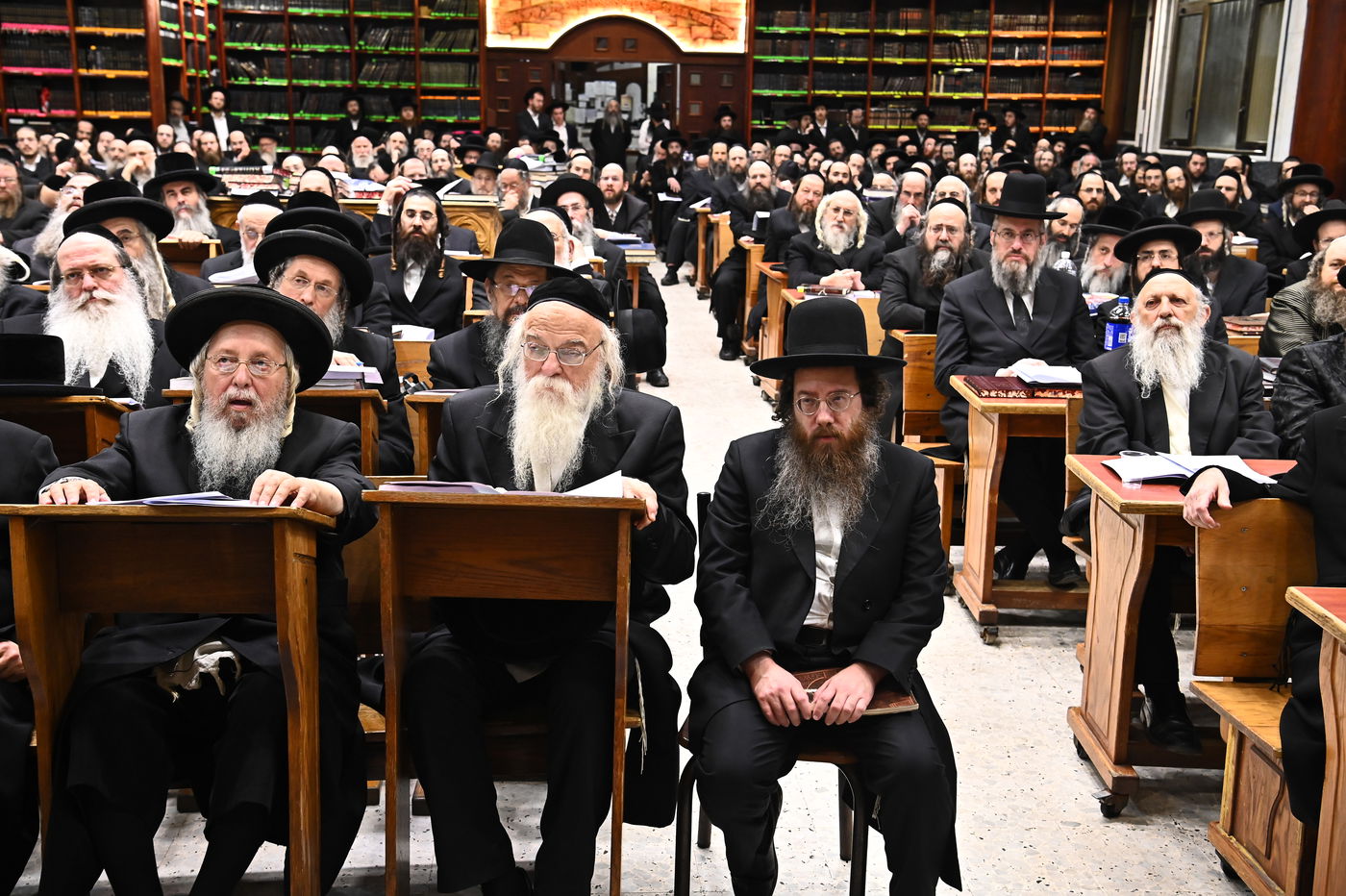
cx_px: 673
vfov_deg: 31.9
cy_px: 448
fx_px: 1570
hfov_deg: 46.4
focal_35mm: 42
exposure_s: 1/200
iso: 2500
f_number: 5.6
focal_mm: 42
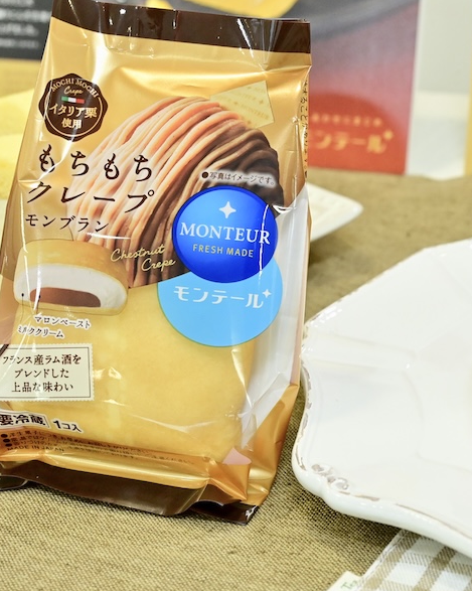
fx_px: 1678
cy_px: 269
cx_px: 451
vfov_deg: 20.0
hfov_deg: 15.8
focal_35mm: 96
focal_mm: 60
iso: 6400
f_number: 9
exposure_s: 1/160
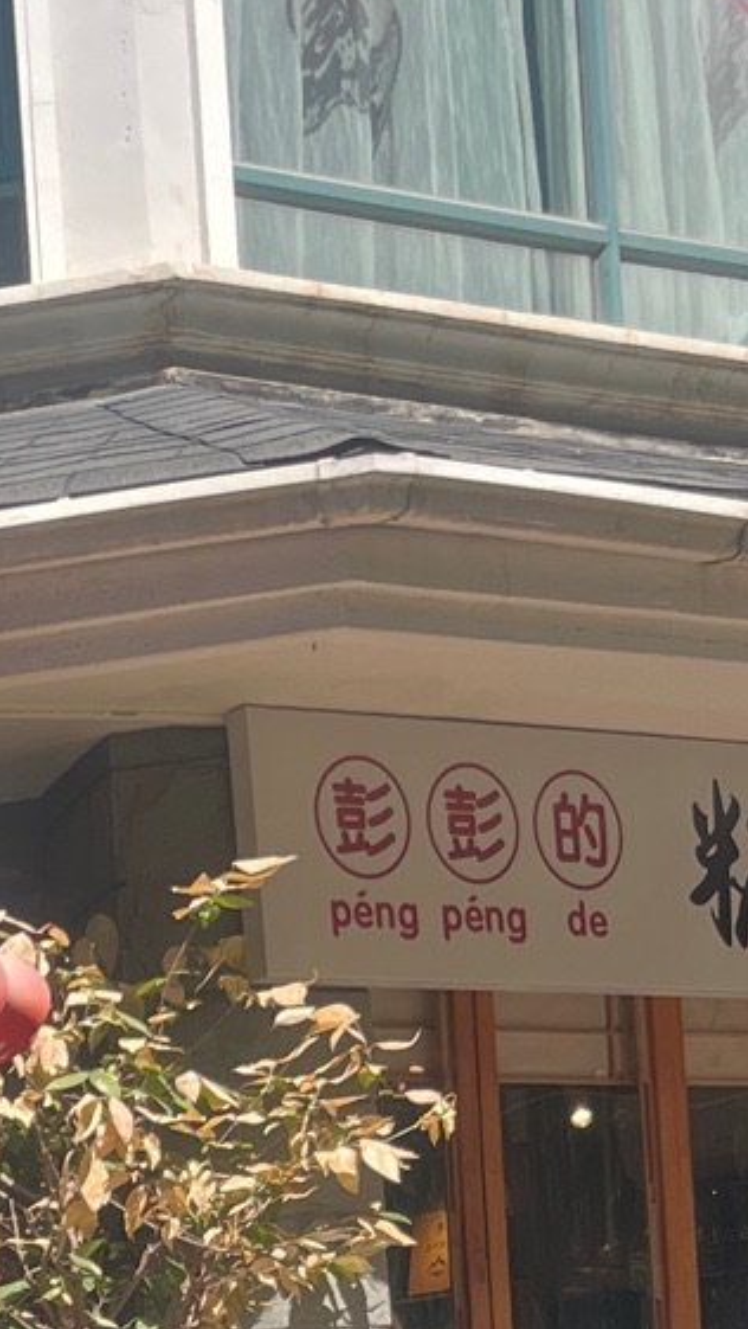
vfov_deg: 20.0
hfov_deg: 11.4
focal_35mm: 101
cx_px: -466
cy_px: 1547
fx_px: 3558
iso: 50
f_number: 1.6
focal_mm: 5.1
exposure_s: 1/1441
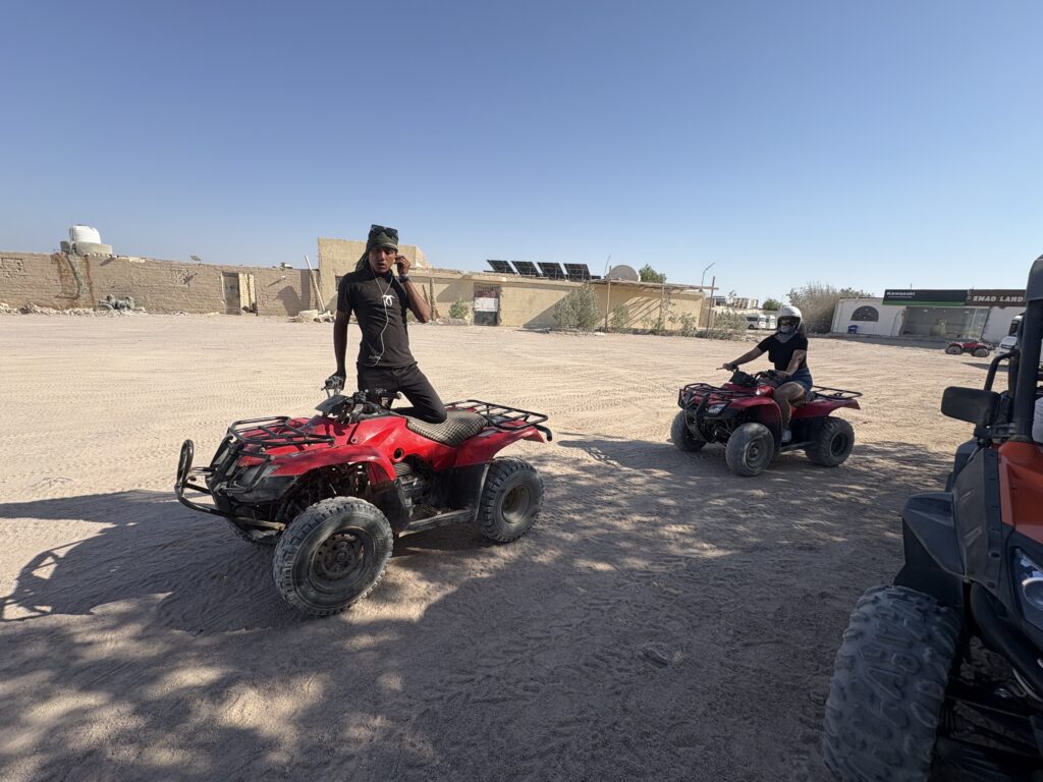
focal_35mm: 14
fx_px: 422
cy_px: 391
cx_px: 522
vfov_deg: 85.7
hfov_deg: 102.1
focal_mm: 2.22
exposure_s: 1/1976
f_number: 2.2
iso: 50
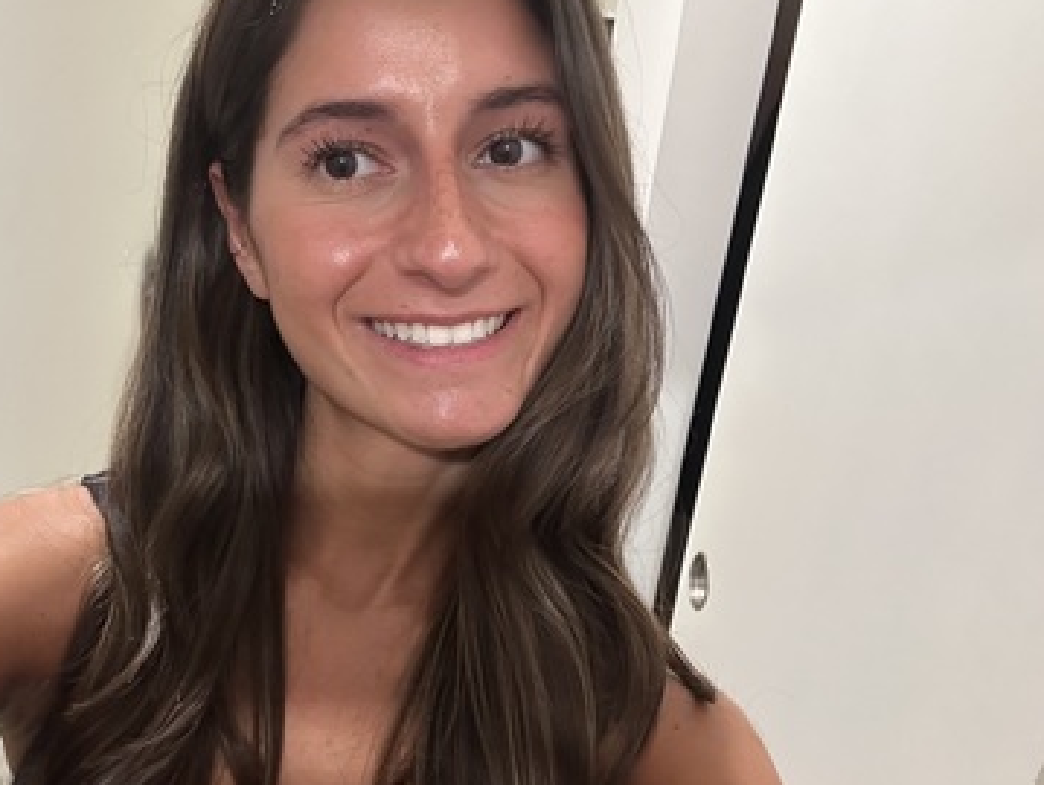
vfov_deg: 43.8
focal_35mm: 32
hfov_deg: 56.6
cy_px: 507
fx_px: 966
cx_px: 451
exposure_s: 1/30
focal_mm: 2.69
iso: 400
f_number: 1.9
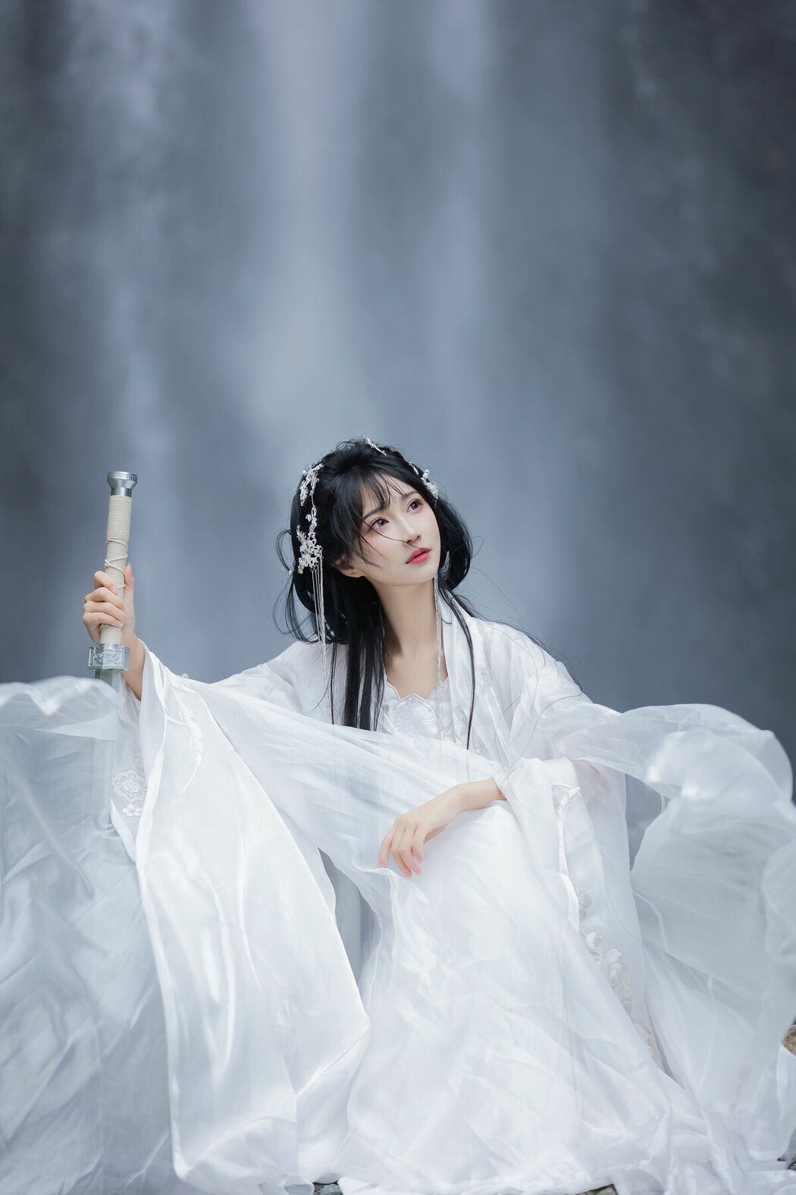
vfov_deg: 14.2
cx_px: 398
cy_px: 598
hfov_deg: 9.5
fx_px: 4809
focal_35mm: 145
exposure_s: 1/200
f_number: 2.8
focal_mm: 145
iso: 100
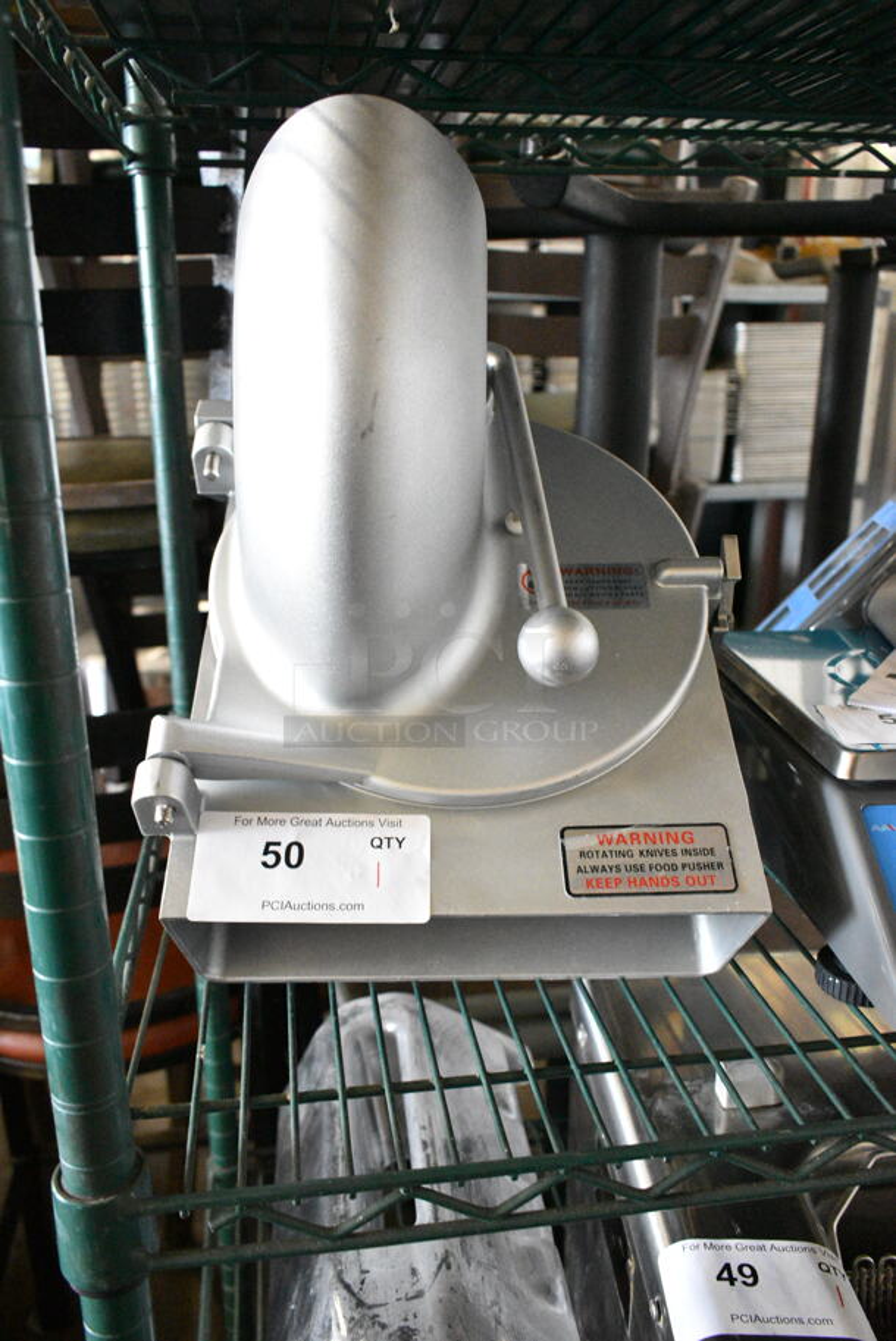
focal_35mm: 30
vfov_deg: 61.9
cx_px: 448
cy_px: 670
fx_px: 1118
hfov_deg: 43.7
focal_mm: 20
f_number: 5
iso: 6400
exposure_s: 1/100
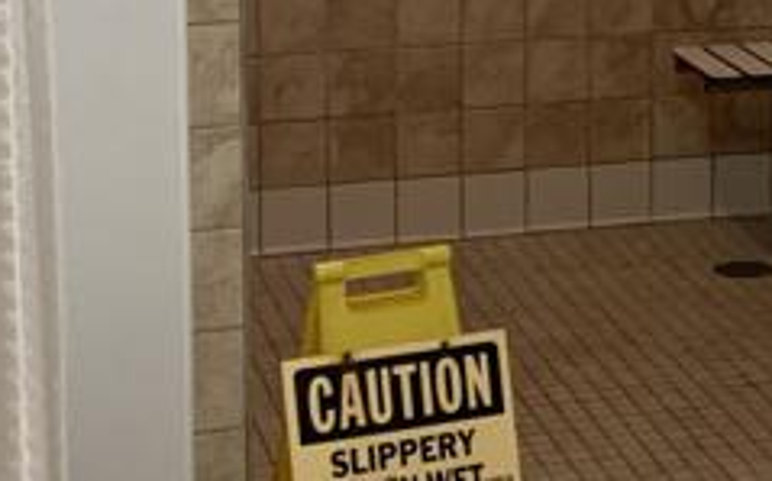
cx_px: 756
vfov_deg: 10.9
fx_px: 2481
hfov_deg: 17.3
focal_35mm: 118
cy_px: -55
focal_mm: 4.25
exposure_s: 1/60
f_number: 1.8
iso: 250
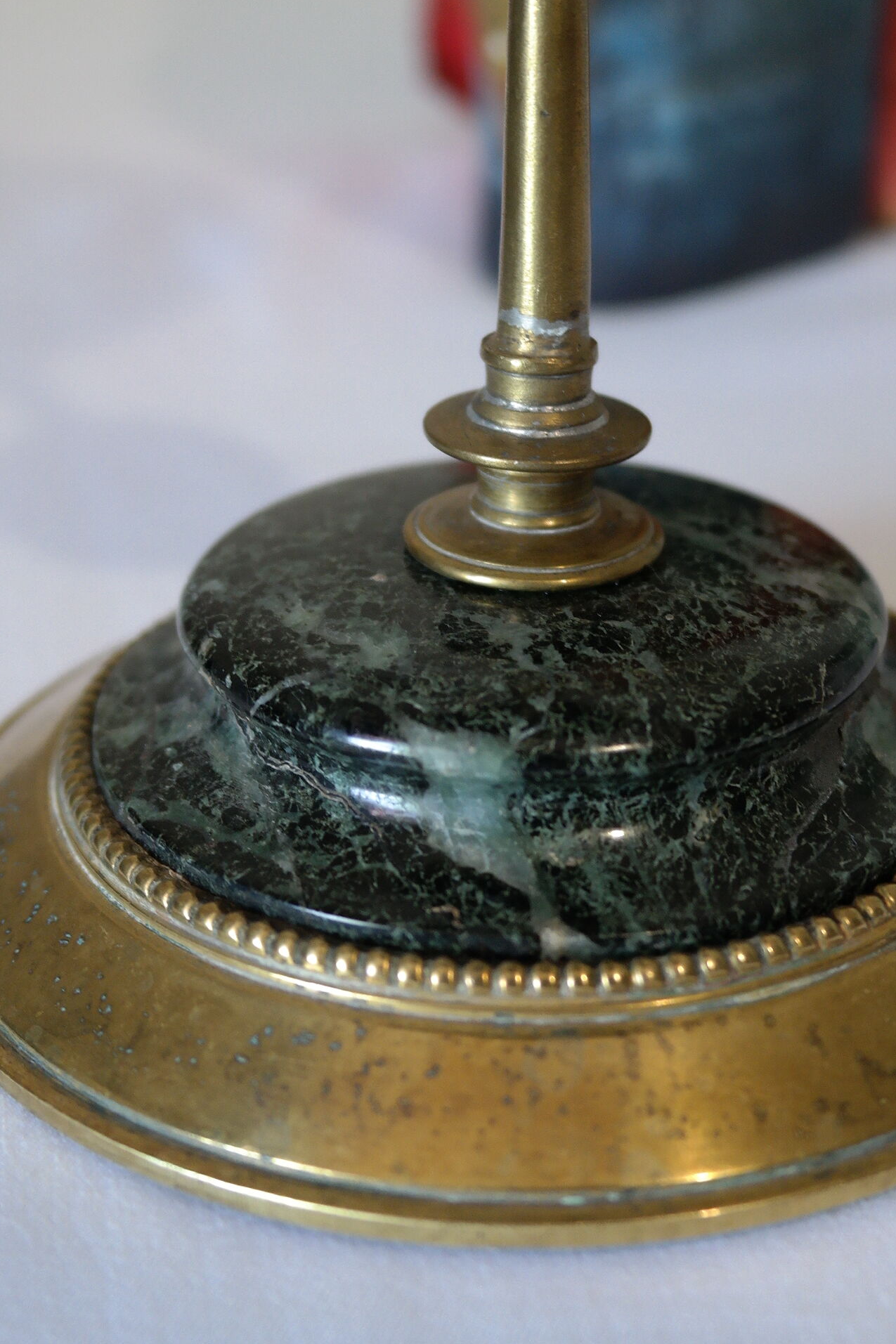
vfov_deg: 35.6
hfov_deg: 24.2
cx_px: 517
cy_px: 581
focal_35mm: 56
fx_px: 2091
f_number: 4
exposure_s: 1/50
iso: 400
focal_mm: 24
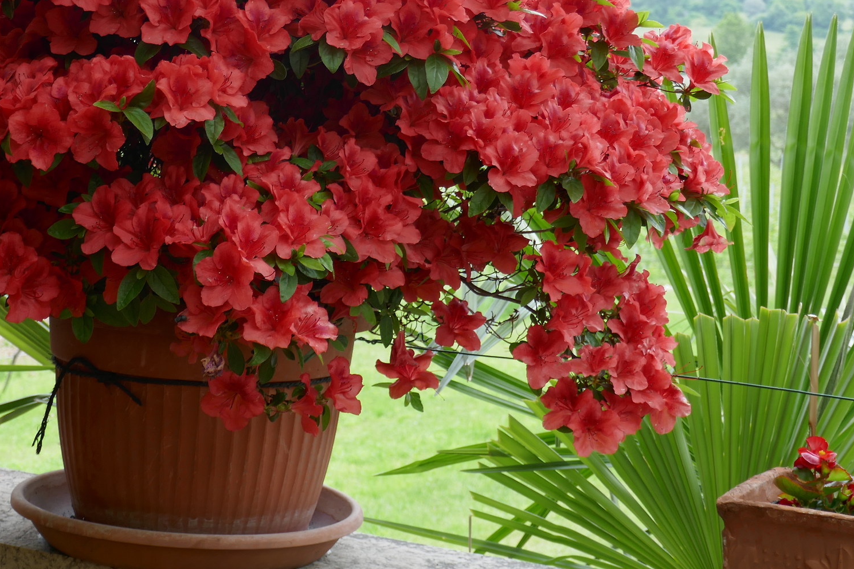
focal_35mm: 87
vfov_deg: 15.6
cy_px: 154
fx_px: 2063
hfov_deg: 23.3
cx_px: 315
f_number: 4.2
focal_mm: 19.6
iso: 125
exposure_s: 1/80
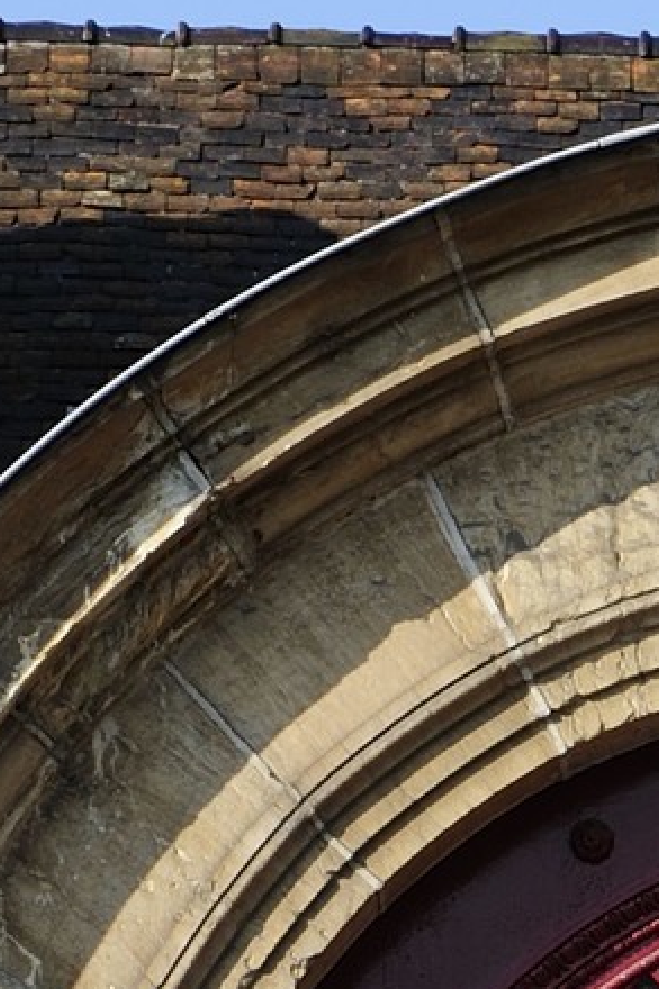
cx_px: 956
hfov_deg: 4.2
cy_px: 2177
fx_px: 9013
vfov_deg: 6.1
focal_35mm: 328
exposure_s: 1/160
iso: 200
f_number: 11
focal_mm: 60
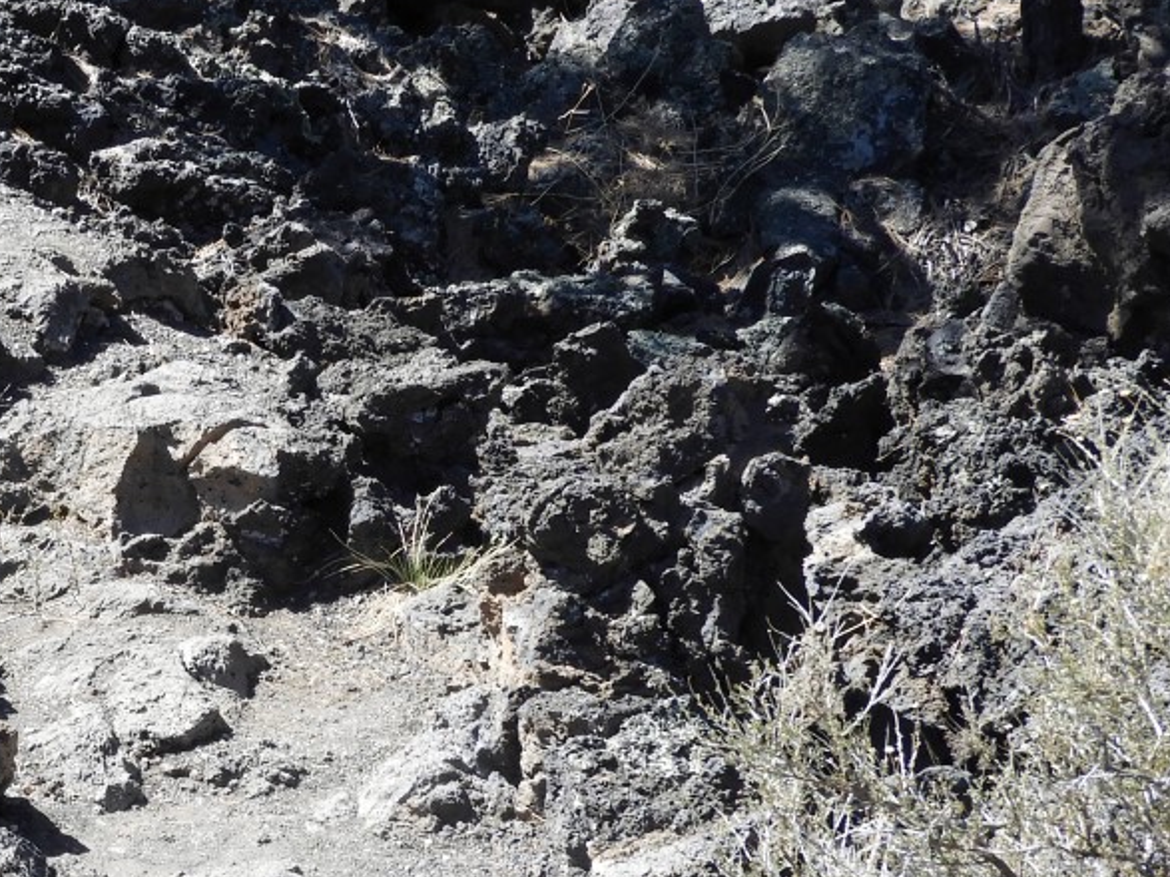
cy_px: 638
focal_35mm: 135
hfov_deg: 14.2
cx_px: -189
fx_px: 4562
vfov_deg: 11.0
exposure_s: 1/320
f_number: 4
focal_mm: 9.9
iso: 100
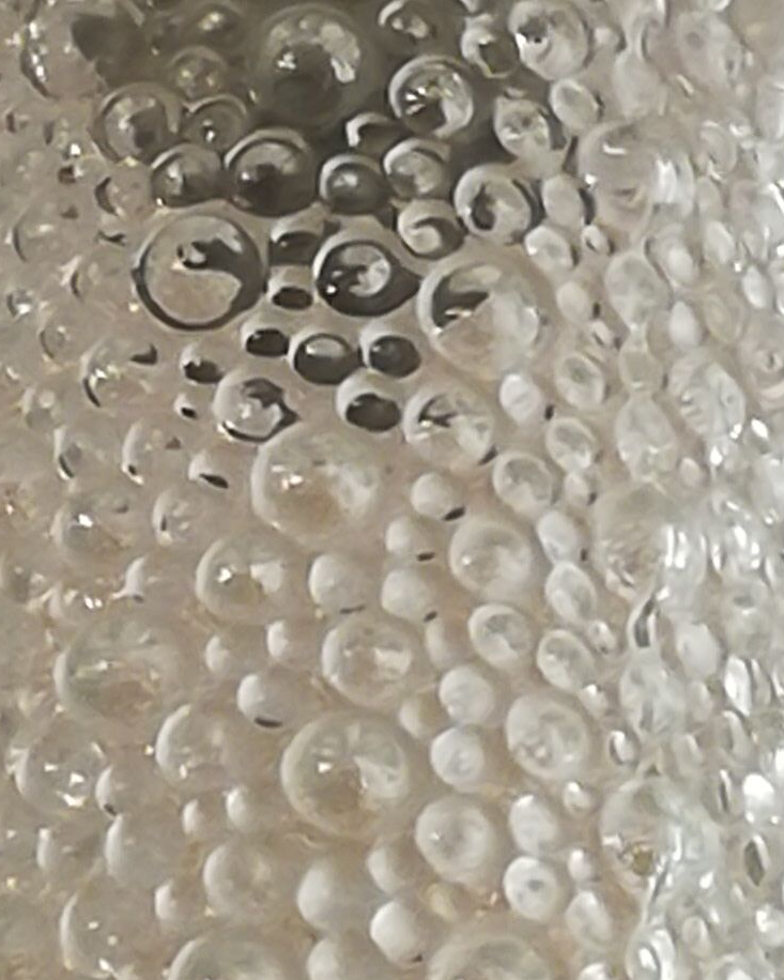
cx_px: 350
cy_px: 170
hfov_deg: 6.9
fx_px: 6496
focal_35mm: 224
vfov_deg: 8.6
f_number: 2.2
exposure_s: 1/25
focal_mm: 3.83
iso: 400
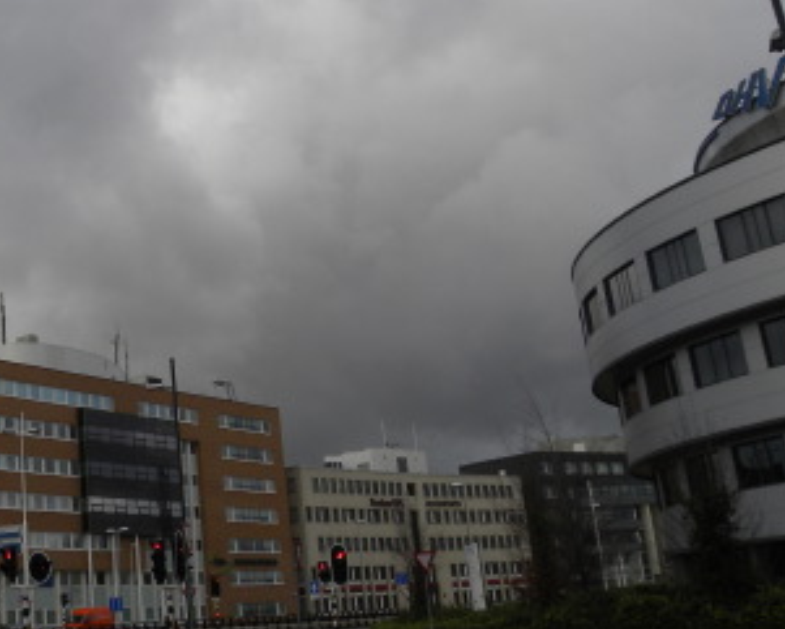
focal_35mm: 54
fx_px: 1255
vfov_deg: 27.5
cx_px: 47
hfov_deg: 32.6
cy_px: 120
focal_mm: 4.6
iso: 64
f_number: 5
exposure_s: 1/190
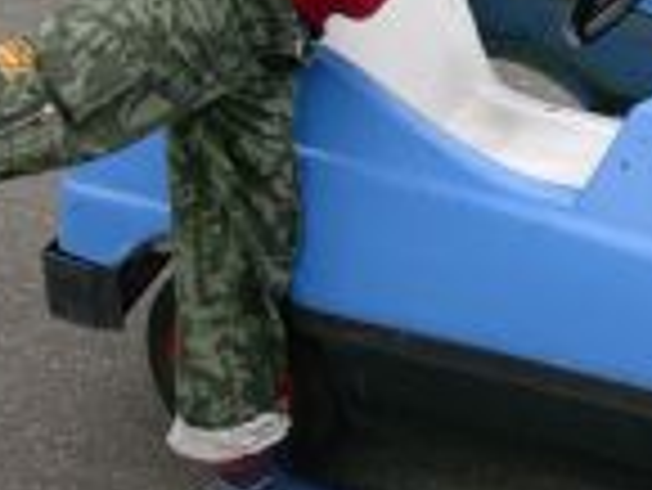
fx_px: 2300
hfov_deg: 15.6
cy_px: 13
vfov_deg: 12.0
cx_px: 746
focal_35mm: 122
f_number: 2.9
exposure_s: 1/181
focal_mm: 6.7
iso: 70
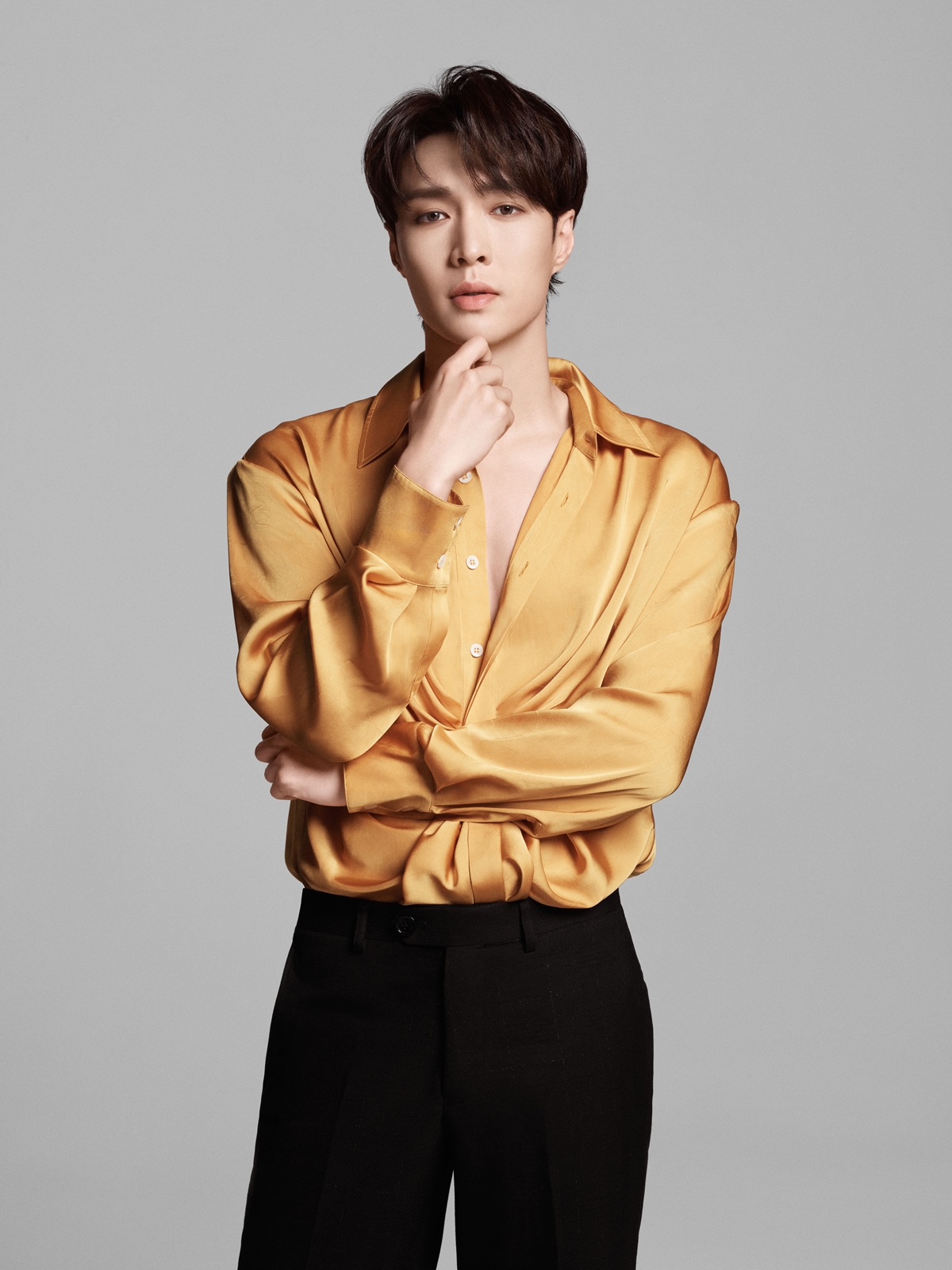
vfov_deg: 25.7
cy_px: 635
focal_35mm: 76
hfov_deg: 19.4
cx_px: 476
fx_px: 2787
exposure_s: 1/125
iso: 500
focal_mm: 96
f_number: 16
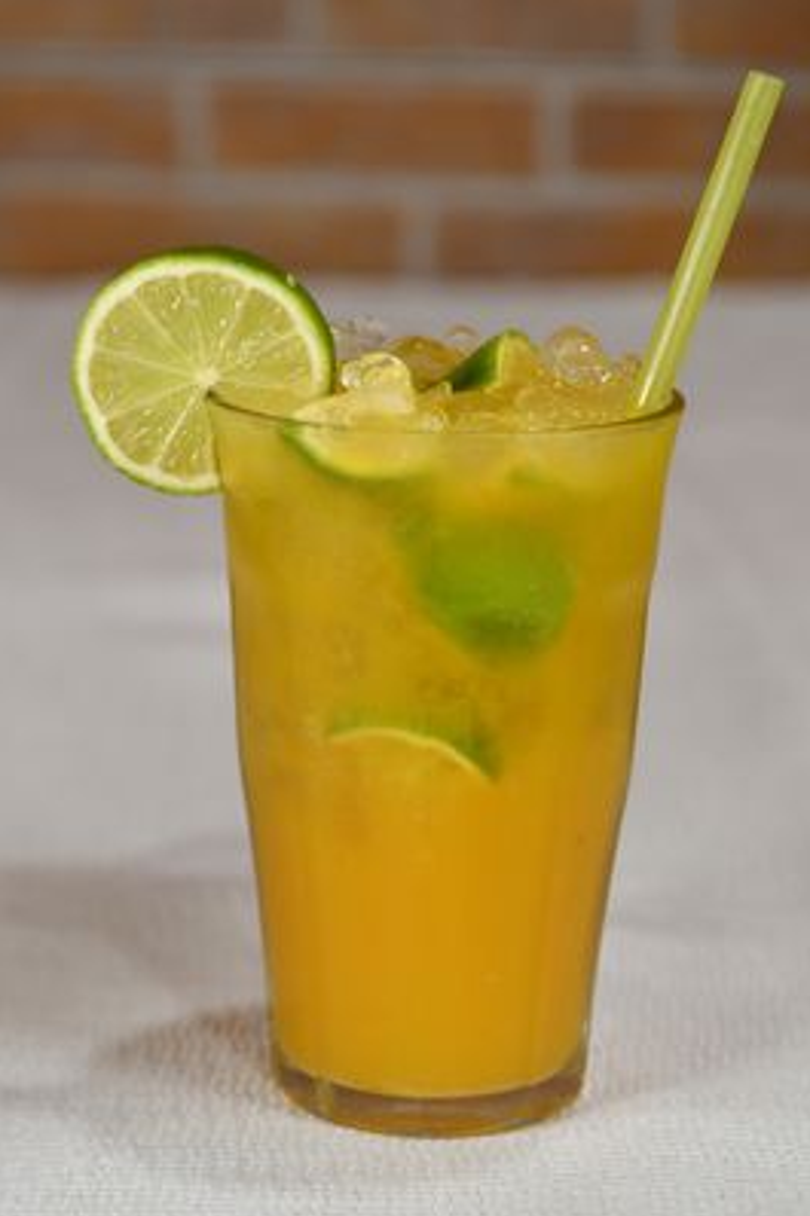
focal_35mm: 99
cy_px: 581
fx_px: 3344
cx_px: 431
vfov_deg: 20.6
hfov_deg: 13.8
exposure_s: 1/60
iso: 320
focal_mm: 55
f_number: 3.5
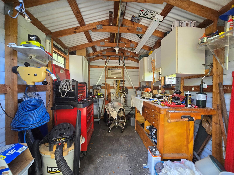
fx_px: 88
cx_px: 117
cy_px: 88
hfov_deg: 106.2
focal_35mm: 13
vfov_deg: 89.9
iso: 200
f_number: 2.2
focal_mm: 2.2
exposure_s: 1/60
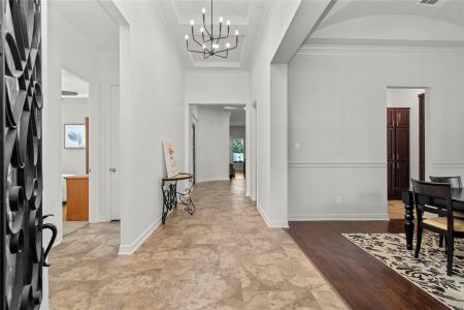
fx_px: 193
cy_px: 155
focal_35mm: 15
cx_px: 232
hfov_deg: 100.4
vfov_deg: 77.3
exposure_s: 1/2
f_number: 8
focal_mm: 10
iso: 320
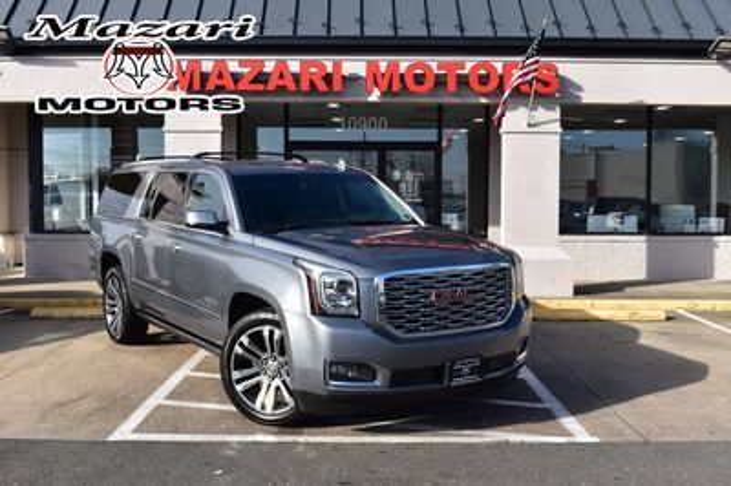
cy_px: 243
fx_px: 791
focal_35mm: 39
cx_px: 366
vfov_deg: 34.2
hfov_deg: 49.6
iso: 400
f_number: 11
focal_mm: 26
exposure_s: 1/400
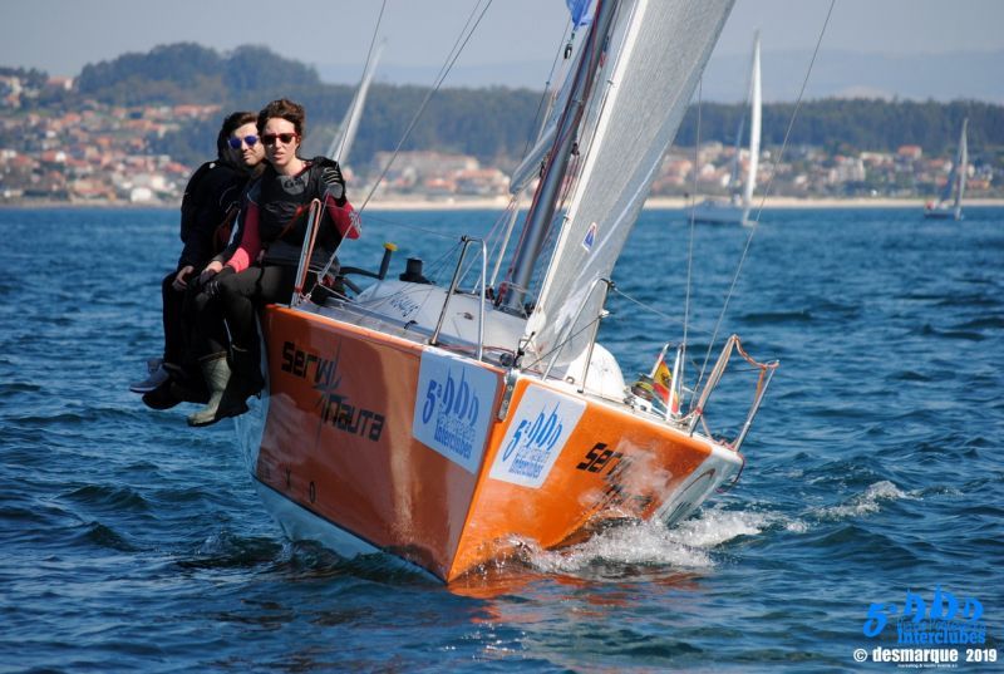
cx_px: 502
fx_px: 5659
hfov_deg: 10.1
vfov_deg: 6.8
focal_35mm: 202
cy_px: 337
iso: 100
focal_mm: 135
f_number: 5.6
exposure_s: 1/500
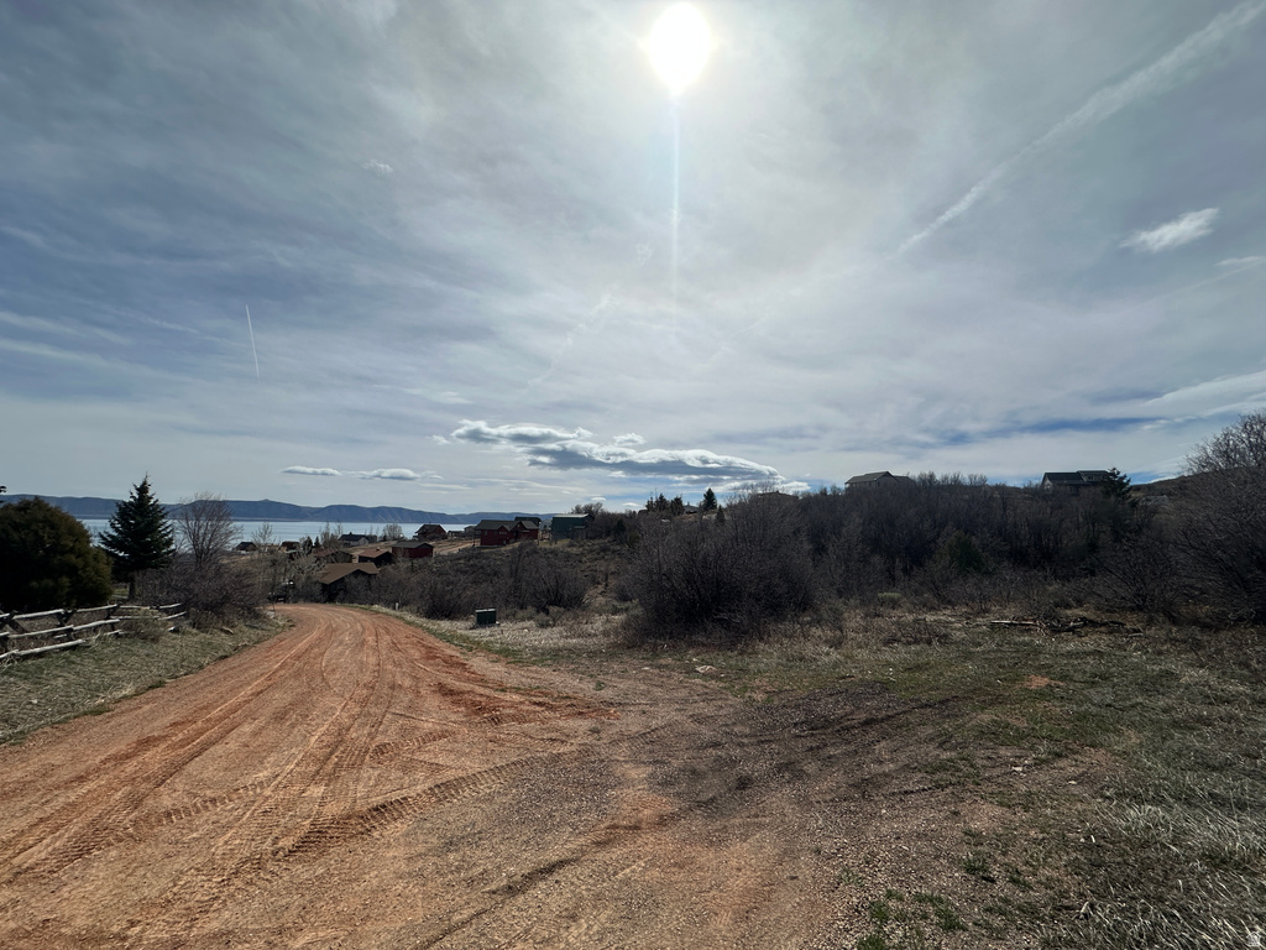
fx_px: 512
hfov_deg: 102.1
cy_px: 475
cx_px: 633
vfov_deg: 85.7
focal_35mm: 14
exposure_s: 1/7813
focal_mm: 2.22
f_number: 2.2
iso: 40
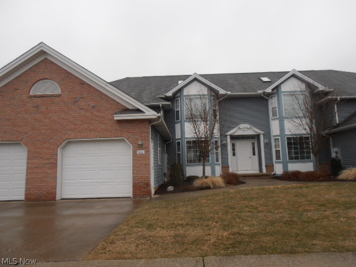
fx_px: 247
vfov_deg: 56.8
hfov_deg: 71.6
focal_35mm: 24
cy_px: 134
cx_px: 178
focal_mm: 4.2
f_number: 3
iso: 80
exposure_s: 1/320
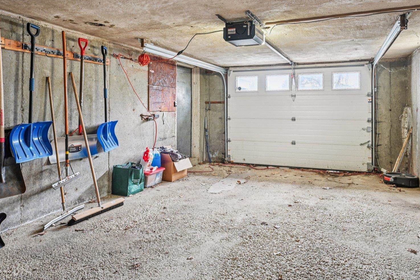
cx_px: 237
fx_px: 292
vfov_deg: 50.8
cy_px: 107
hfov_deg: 71.2
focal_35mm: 25
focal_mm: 18
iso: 400
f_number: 8
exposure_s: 1/2.5
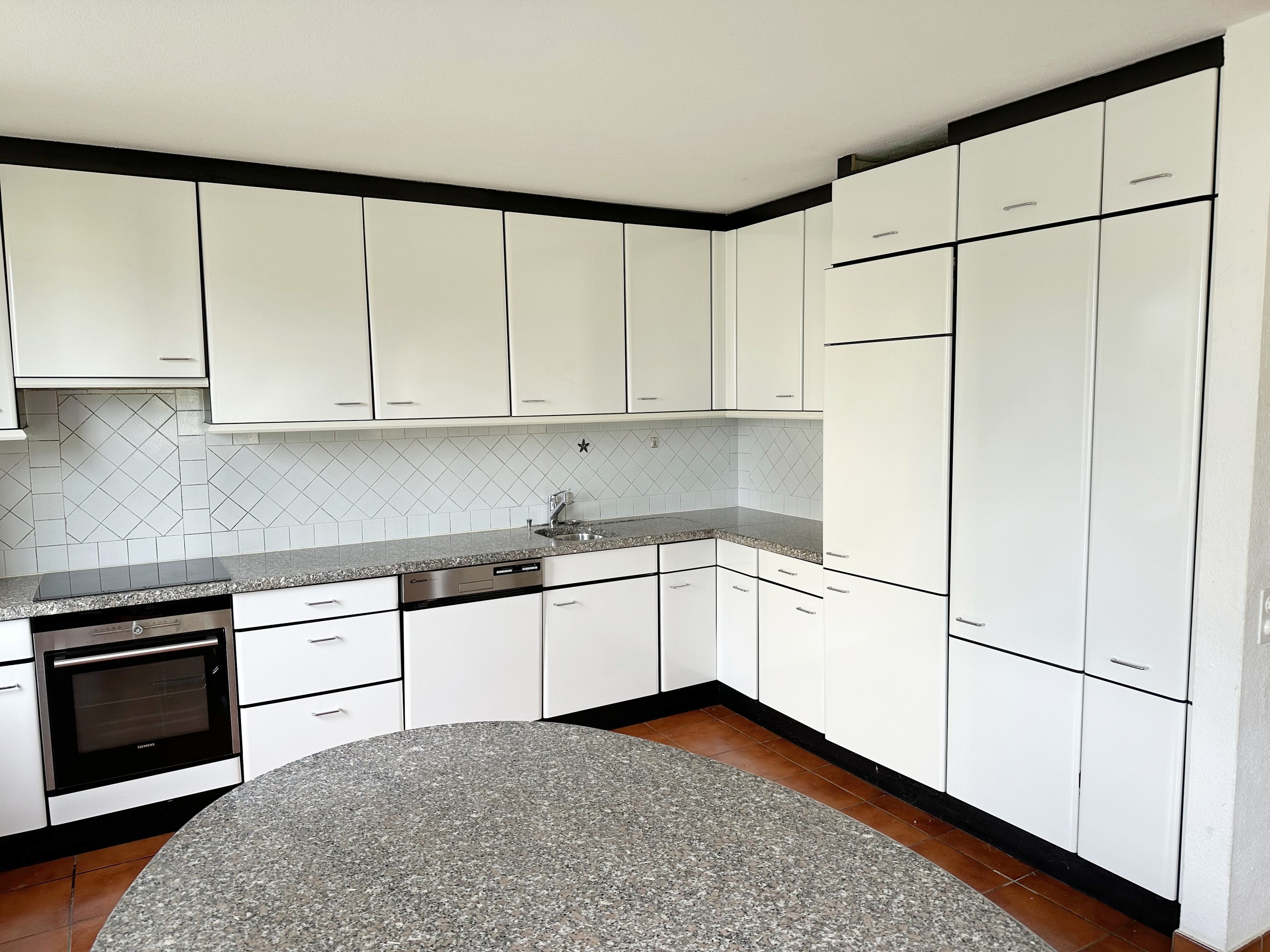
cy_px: 476
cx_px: 635
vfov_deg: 56.8
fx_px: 881
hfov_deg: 71.6
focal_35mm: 24
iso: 80
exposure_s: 1/121
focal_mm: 6.86
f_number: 1.78
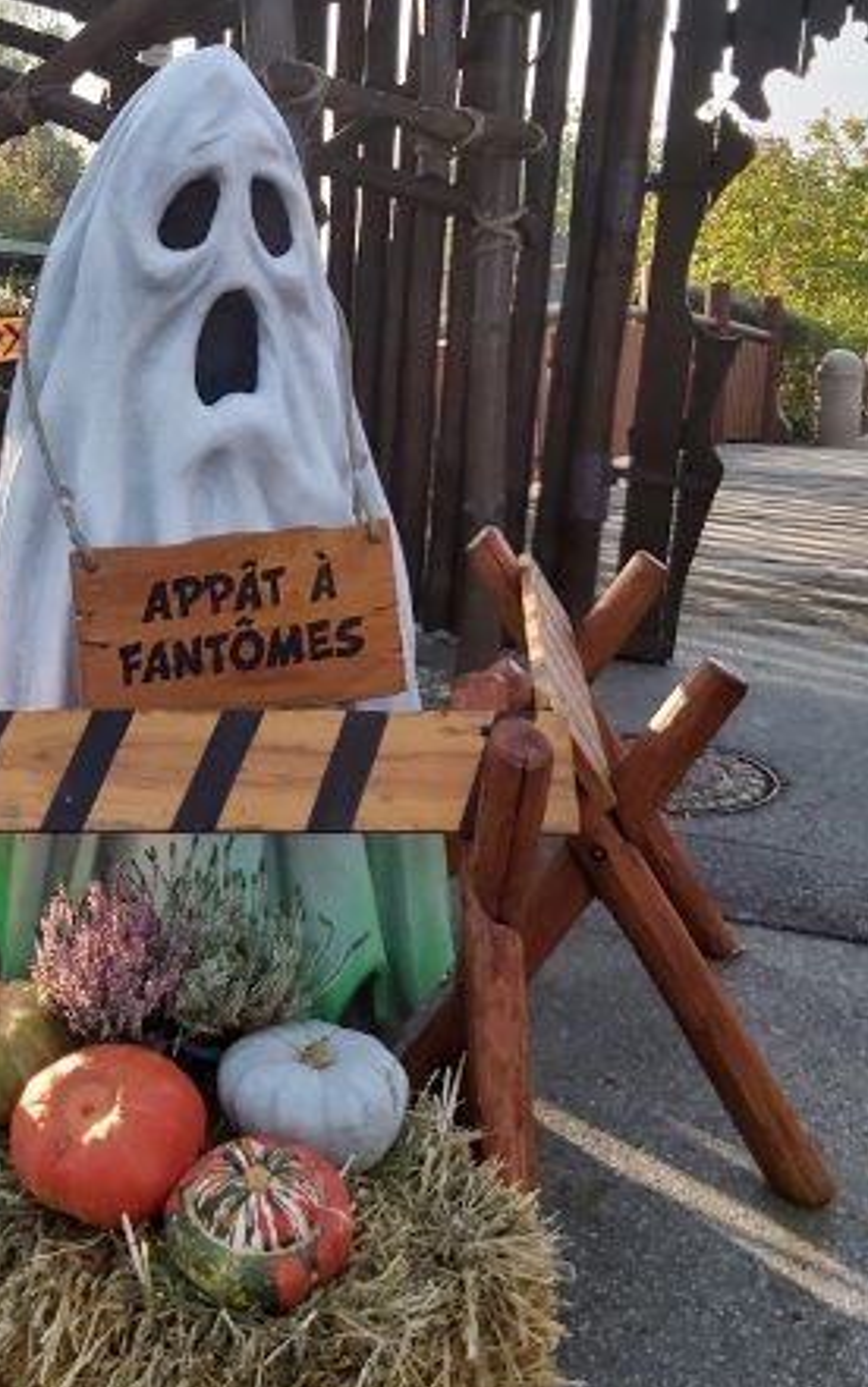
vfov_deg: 48.5
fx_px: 1512
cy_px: 469
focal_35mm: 40
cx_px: 167
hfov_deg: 31.2
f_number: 1.7
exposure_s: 1/591
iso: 64
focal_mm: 3.92
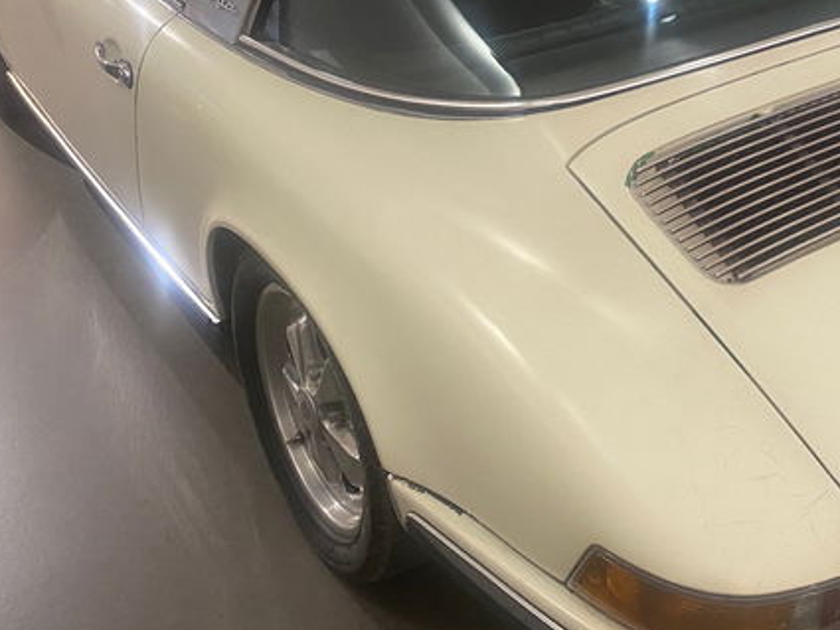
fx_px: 1141
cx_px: 619
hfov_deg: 39.5
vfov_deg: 30.6
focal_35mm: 47
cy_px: 199
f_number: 1.8
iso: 320
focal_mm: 4.25
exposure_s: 1/33
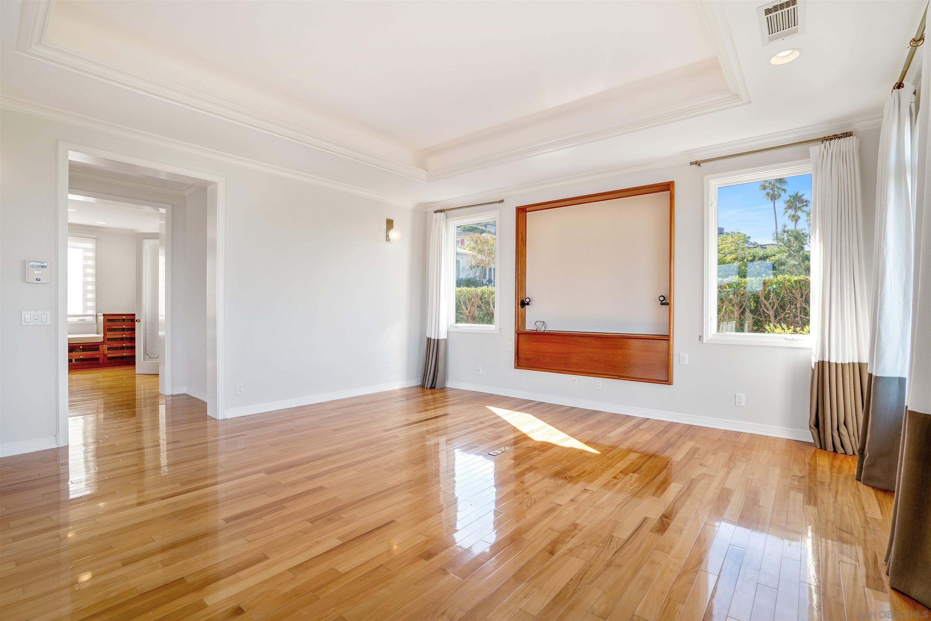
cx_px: 466
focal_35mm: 16
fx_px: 414
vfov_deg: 73.8
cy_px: 310
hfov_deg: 96.7
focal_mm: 16
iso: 125
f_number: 7.1
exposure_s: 1/160
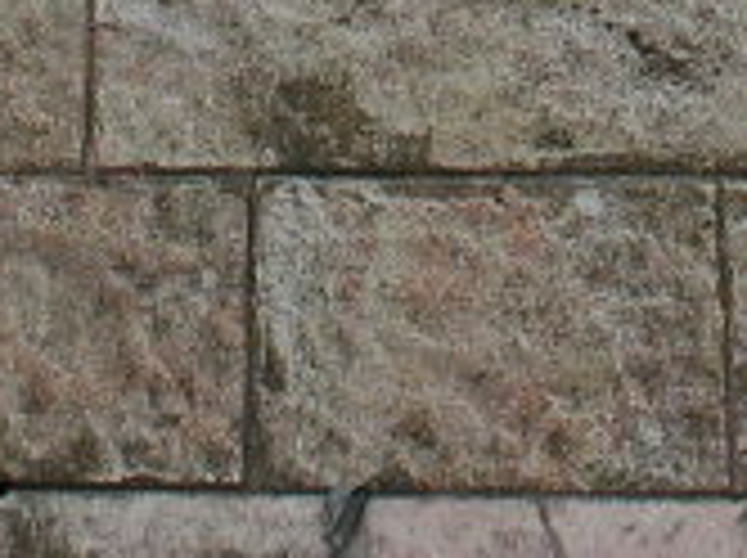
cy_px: -441
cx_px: 648
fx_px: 8662
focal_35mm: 402
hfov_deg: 4.9
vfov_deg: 3.7
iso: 100
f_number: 4.8
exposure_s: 1/33.7
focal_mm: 16.8
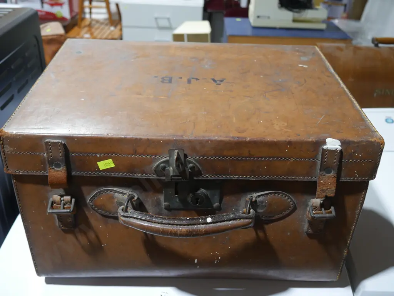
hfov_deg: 49.0
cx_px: 197
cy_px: 148
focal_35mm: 38
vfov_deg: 37.8
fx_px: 433
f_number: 4.1
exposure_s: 1/60
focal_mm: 19
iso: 400
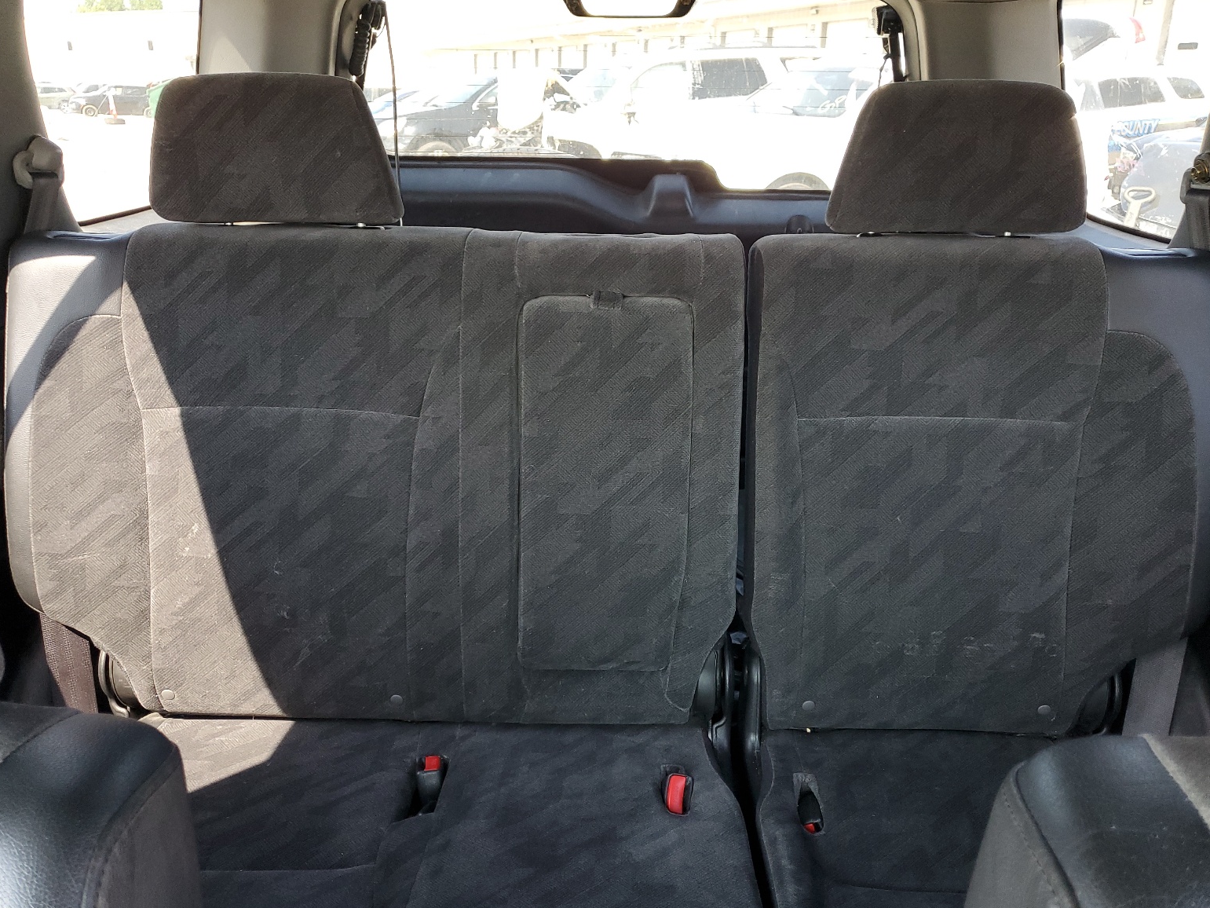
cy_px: 458
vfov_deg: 51.4
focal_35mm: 27
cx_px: 608
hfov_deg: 65.3
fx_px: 944
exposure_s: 1/120
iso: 97
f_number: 1.5
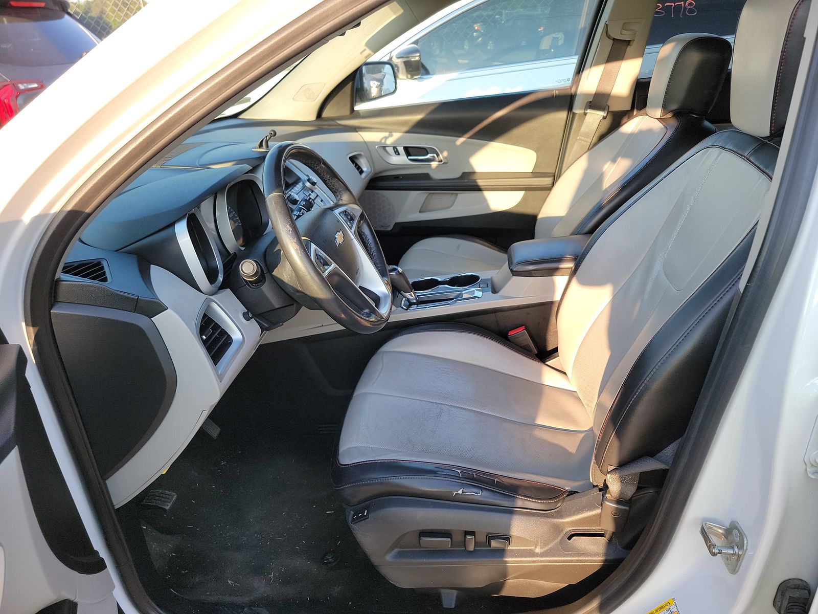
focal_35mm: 24
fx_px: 567
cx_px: 409
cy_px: 307
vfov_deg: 56.8
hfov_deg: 71.6
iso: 70
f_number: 1.8
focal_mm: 6.7
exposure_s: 1/119
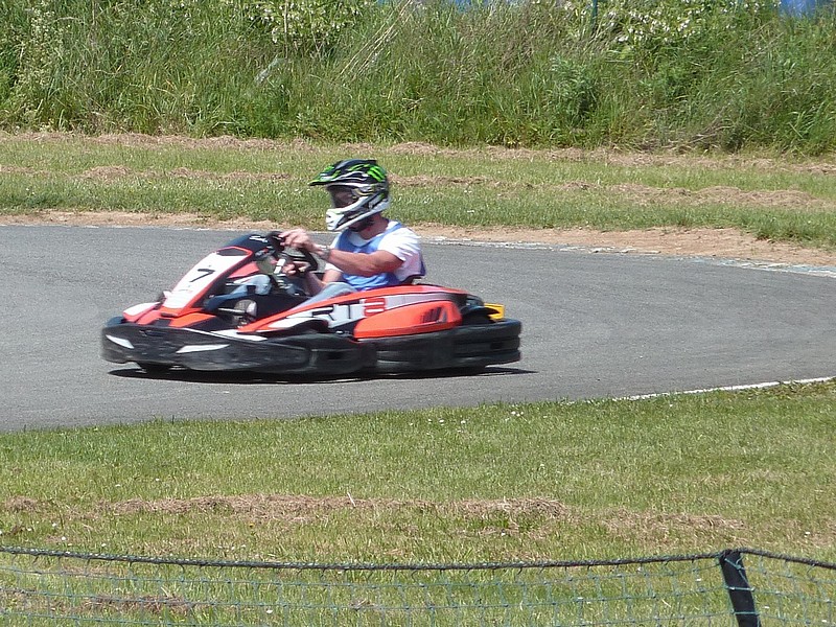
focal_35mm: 410
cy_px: 314
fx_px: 9902
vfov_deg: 3.6
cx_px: 418
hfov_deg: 4.8
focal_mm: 49.2
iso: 80
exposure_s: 1/320
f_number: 4.9
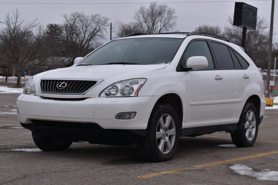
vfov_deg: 17.5
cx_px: 139
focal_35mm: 78
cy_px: 92
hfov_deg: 26.0
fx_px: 602
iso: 400
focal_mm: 52
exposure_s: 1/200
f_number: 10
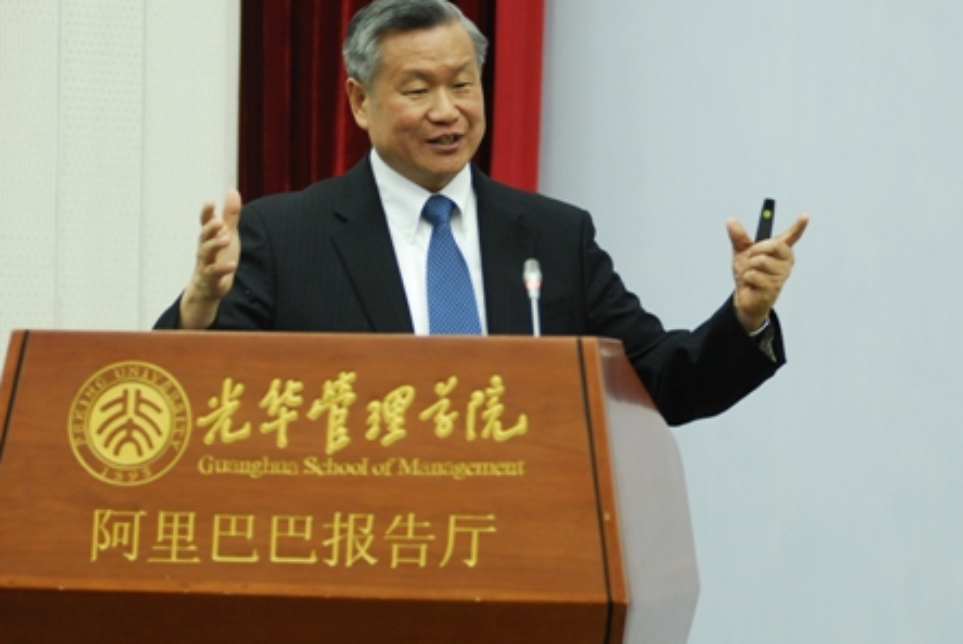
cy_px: 292
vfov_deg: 8.1
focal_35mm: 169
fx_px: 4525
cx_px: 477
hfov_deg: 12.1
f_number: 2.8
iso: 800
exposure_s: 1/50
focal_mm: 100
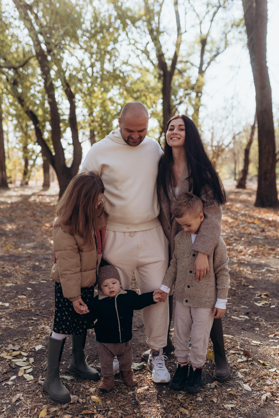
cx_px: 140
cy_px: 209
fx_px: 407
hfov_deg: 37.9
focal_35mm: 35
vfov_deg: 54.4
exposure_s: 1/800
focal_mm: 35
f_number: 2.2
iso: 125
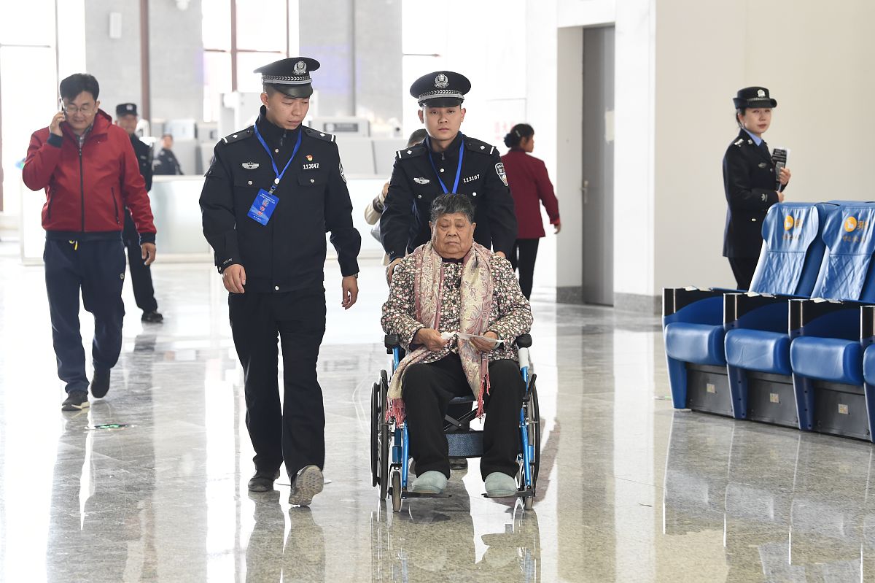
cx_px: 438
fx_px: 2672
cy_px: 292
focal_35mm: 110
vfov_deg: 12.4
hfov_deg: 18.6
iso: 3200
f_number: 5.6
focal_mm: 110
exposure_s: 1/125
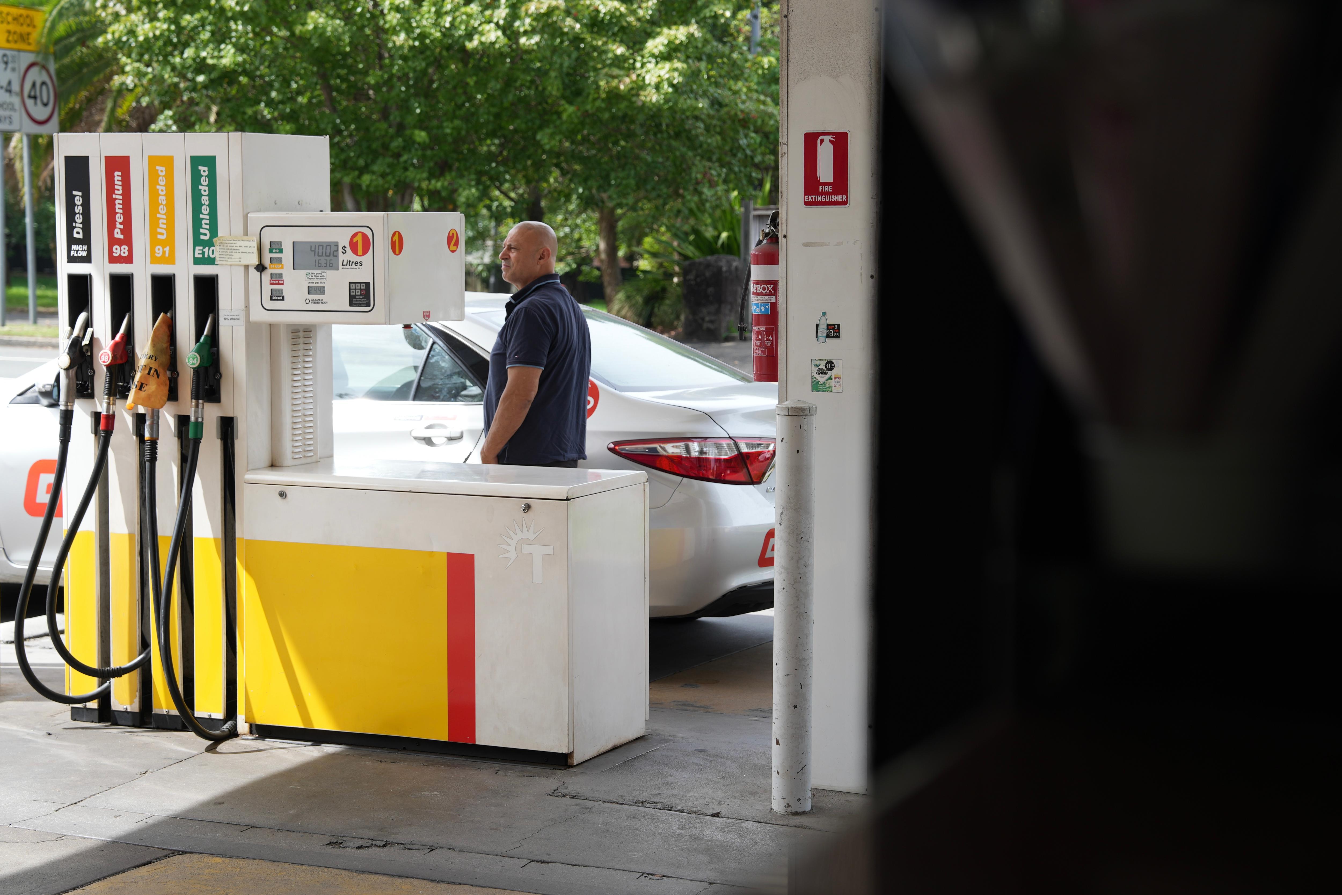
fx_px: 2460
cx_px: 671
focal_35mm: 66
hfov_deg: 30.5
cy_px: 448
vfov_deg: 20.6
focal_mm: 66
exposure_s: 1/200
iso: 100
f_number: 4.5
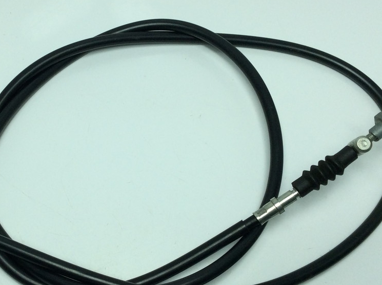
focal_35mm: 55
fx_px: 606
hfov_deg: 34.5
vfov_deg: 26.5
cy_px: 151
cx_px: 115
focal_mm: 3.3
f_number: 2.4
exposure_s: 1/572
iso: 32
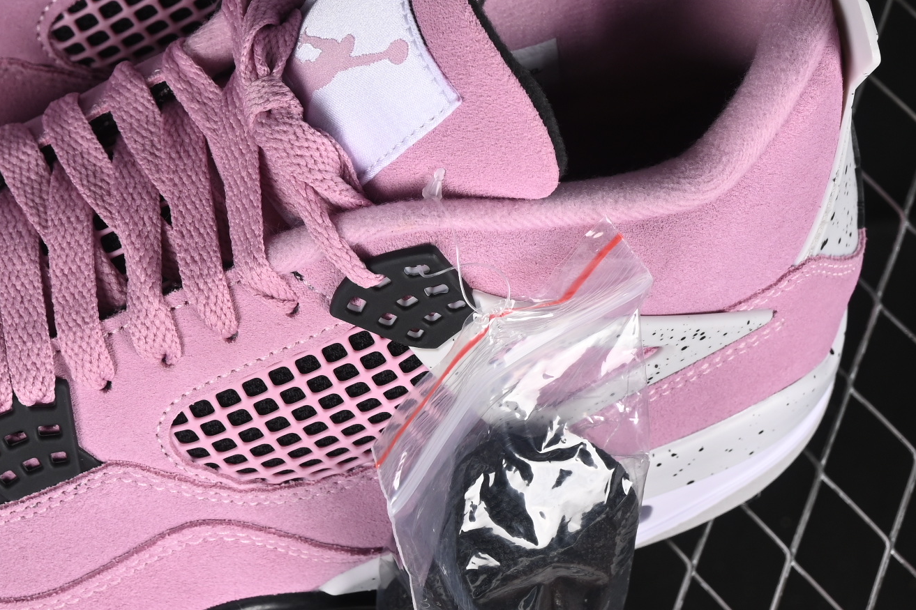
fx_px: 4045
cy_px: 125
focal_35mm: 159
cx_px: 144
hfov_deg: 12.8
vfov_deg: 8.6
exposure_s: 1/80
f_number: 7.1
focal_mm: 50
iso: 160
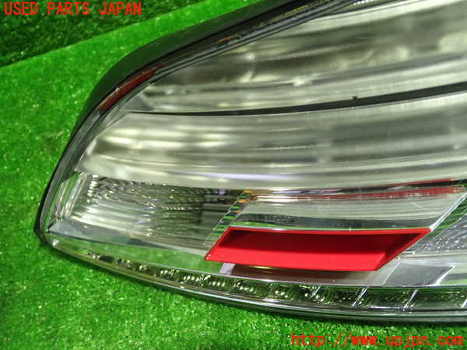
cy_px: 175
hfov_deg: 60.0
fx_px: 405
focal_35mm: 30
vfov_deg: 46.8
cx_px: 234
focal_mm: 5.4
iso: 400
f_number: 2.3
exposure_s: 1/30
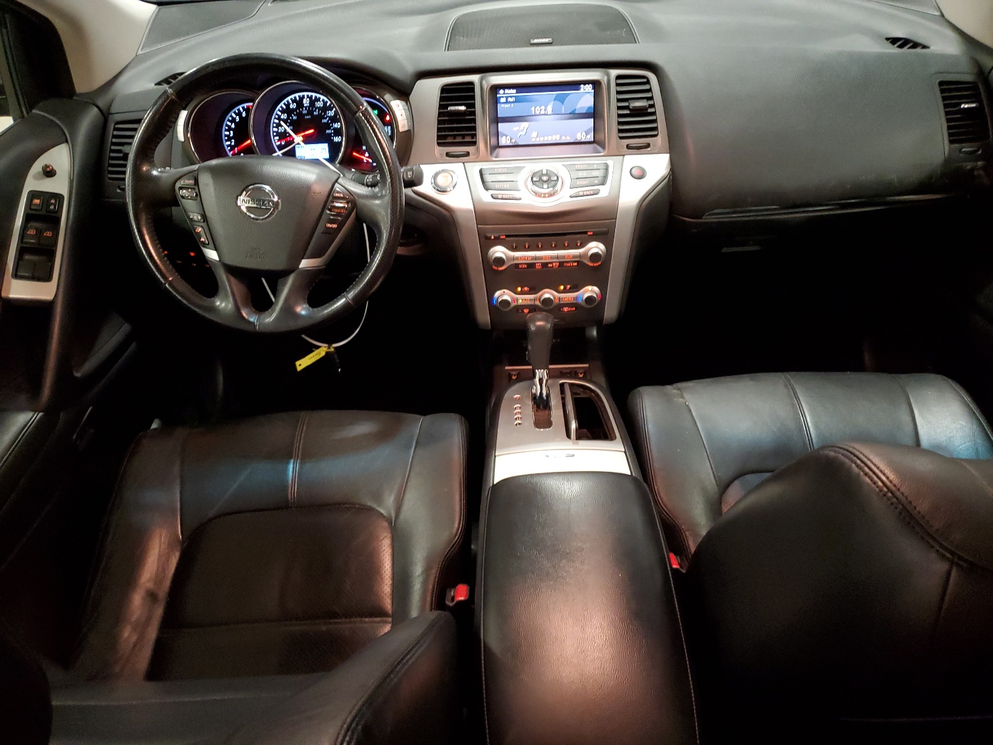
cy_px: 372
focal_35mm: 26
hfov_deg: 67.3
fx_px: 746
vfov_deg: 53.1
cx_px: 496
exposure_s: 1/15
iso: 351
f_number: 1.5
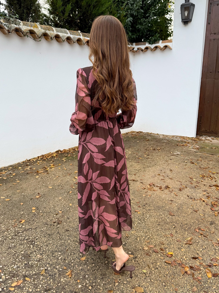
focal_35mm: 25
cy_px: 144
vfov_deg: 69.4
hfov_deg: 54.9
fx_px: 211
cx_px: 110
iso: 80
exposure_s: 1/467
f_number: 1.78
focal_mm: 6.76
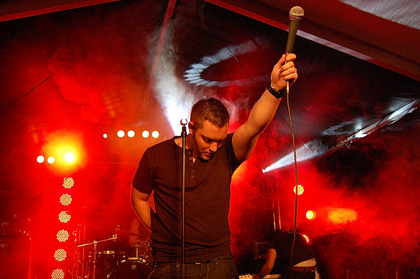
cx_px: 210
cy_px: 140
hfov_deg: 53.2
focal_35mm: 36
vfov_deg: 36.8
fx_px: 420
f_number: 4
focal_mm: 24
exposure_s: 1/160
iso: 1600
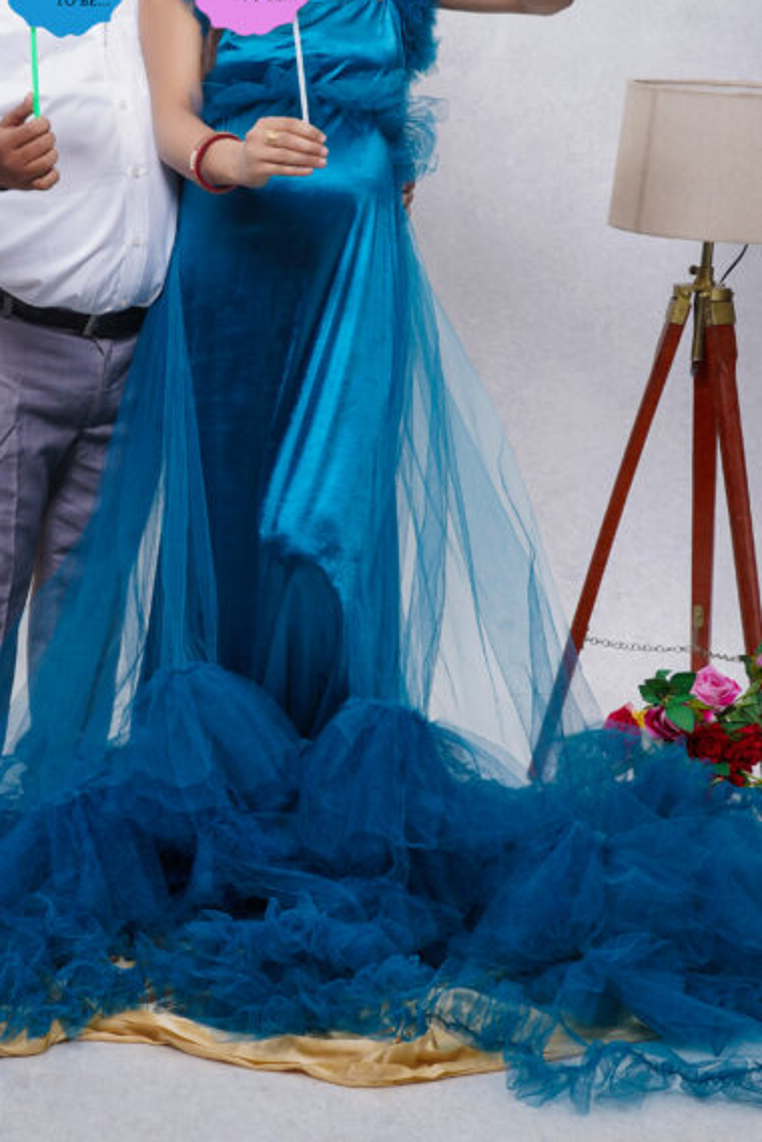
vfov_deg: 25.5
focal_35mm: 79
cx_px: 212
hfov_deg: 17.2
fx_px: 2508
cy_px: 341
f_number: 13
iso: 100
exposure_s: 1/125
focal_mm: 44
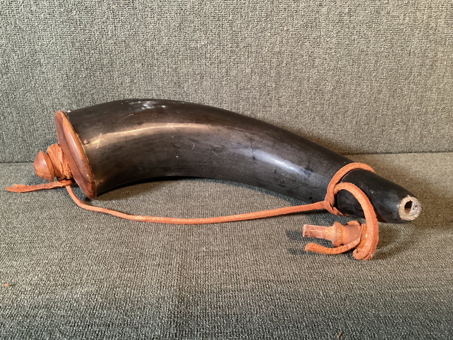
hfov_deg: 58.3
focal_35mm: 31
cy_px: 170
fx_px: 406
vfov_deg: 45.4
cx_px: 226
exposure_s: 1/30
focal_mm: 3.3
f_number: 2.4
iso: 400
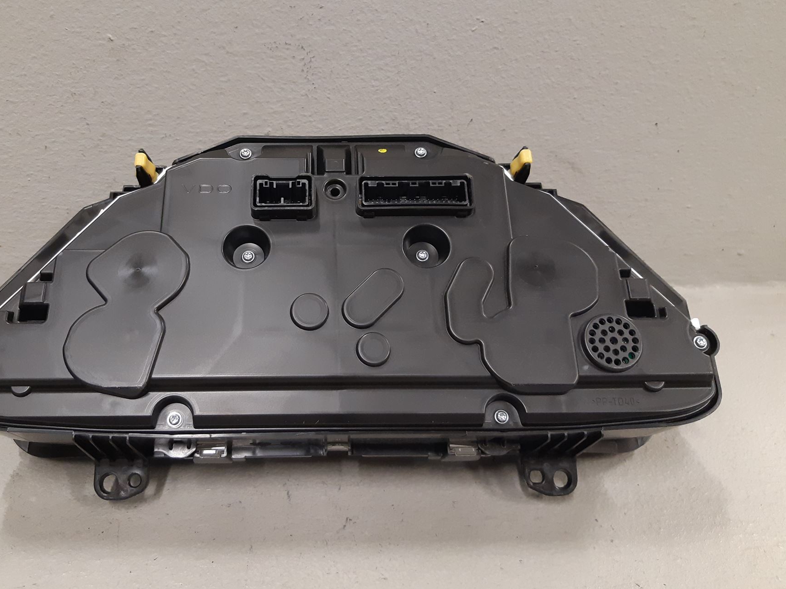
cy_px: 241
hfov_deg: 58.0
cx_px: 320
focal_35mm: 31
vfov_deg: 45.2
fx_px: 704
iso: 200
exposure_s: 1/50
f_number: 1.7
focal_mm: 3.93
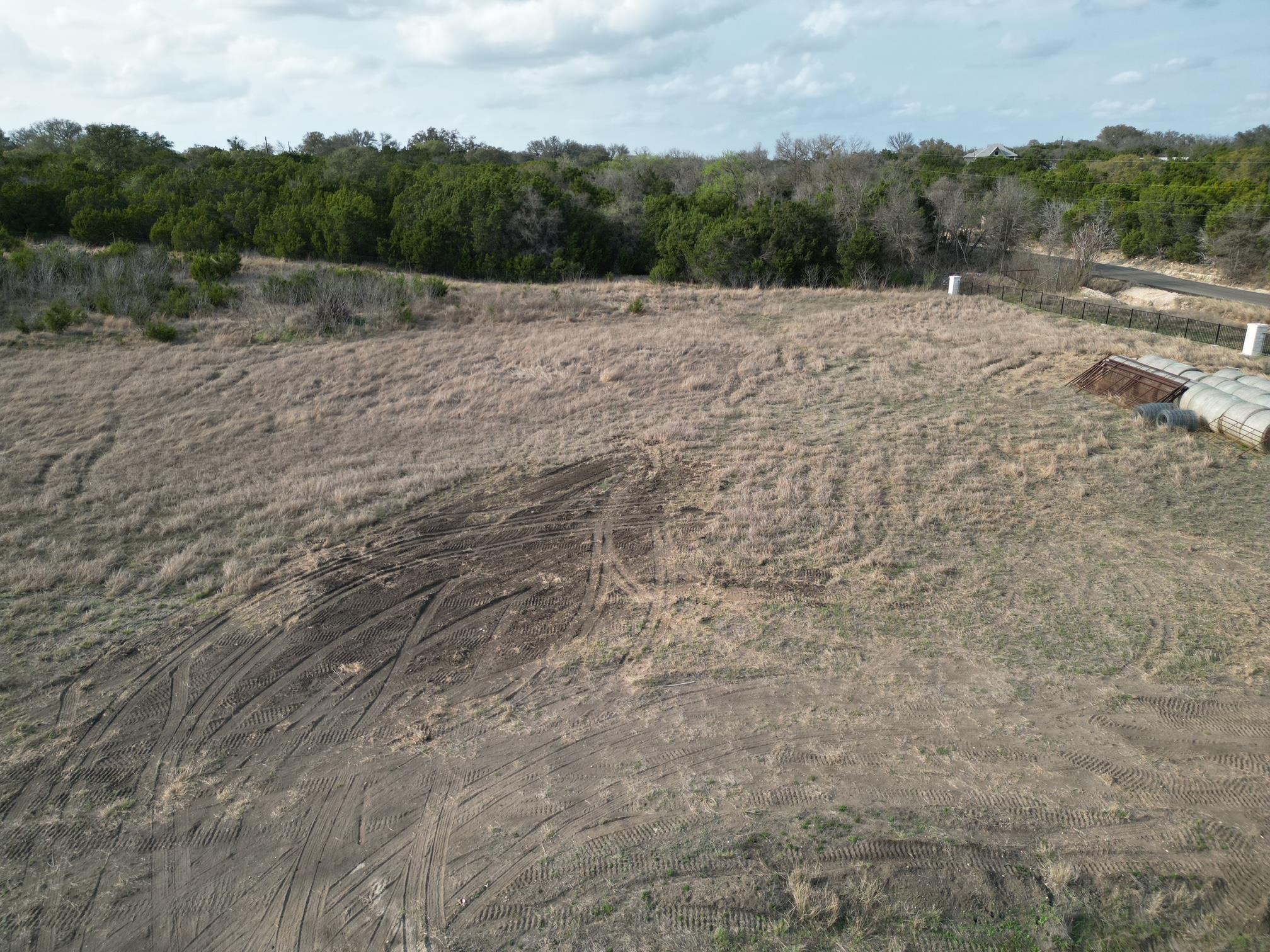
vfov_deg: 56.8
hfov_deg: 71.6
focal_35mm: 24
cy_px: 476
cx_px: 635
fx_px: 881
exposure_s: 1/2000
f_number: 1.7
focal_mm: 6.72
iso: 200
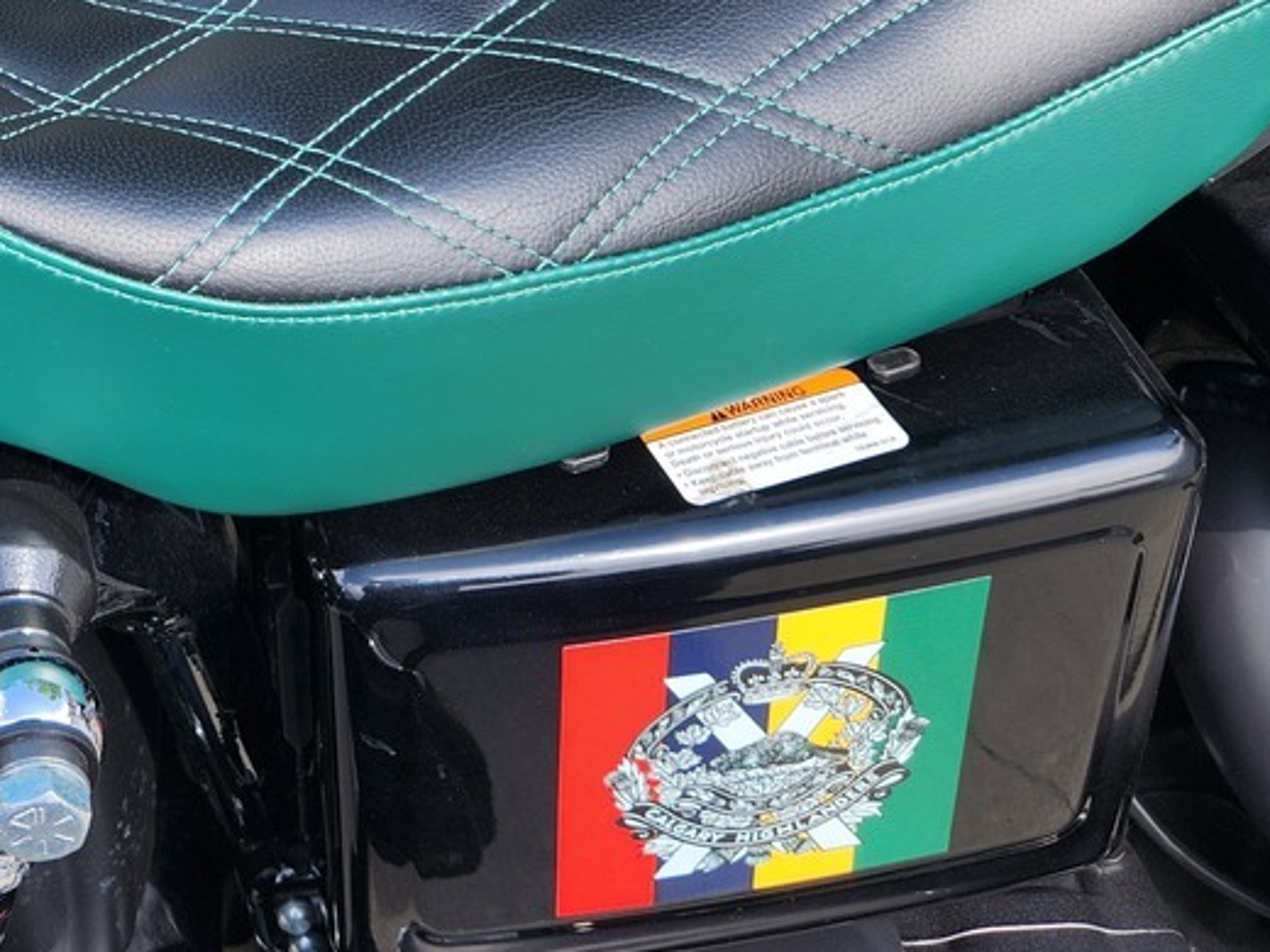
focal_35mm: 59
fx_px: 2165
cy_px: -139
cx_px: -114
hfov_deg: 29.6
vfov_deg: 23.1
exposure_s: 1/371
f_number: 1.8
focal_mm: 5.4
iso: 20
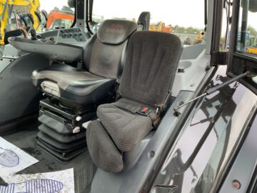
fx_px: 215
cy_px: 96
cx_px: 128
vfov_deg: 48.2
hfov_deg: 61.7
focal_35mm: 29
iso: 64
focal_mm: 3
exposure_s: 1/81
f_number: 1.8
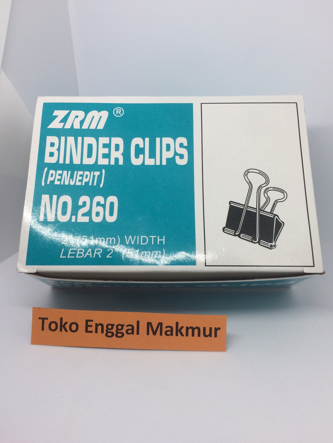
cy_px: 222
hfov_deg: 48.2
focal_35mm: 29
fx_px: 372
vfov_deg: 61.7
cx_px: 166
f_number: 2.2
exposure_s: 1/210
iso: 32
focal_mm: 4.15
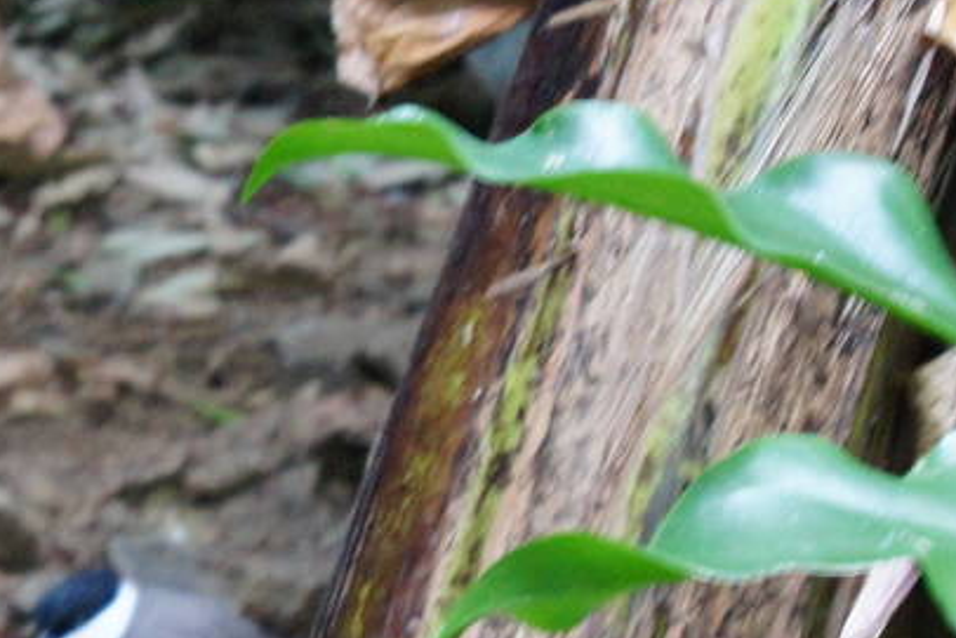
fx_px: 8632
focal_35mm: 325
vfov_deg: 4.2
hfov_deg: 6.3
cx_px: -313
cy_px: 620
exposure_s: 1/20
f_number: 5.6
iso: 1600
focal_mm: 55
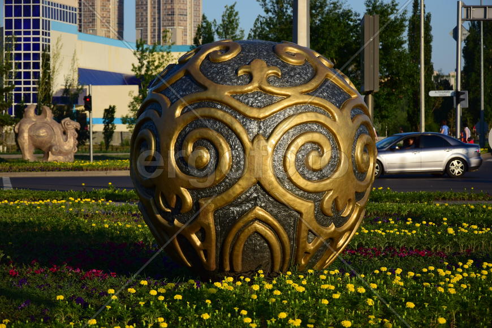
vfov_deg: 10.8
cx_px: 246
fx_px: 1742
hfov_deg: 16.1
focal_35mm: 128
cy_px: 164
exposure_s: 1/400
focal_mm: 85
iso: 100
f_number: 5.6
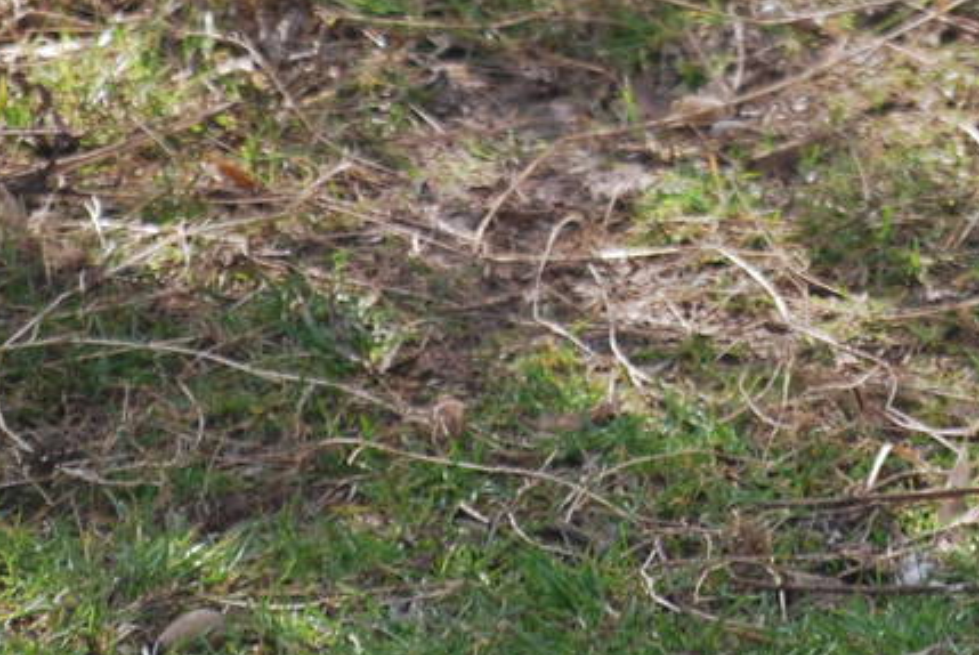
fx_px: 33483
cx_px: 1139
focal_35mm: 1230
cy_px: -264
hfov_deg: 1.7
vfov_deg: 1.1
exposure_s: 1/500
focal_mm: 220
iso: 320
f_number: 5.3
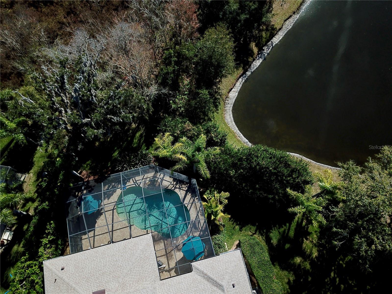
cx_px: 196
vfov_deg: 53.1
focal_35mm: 26
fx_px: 294
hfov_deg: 67.3
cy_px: 147
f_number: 2.2
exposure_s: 1/1842
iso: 100
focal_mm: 4.73
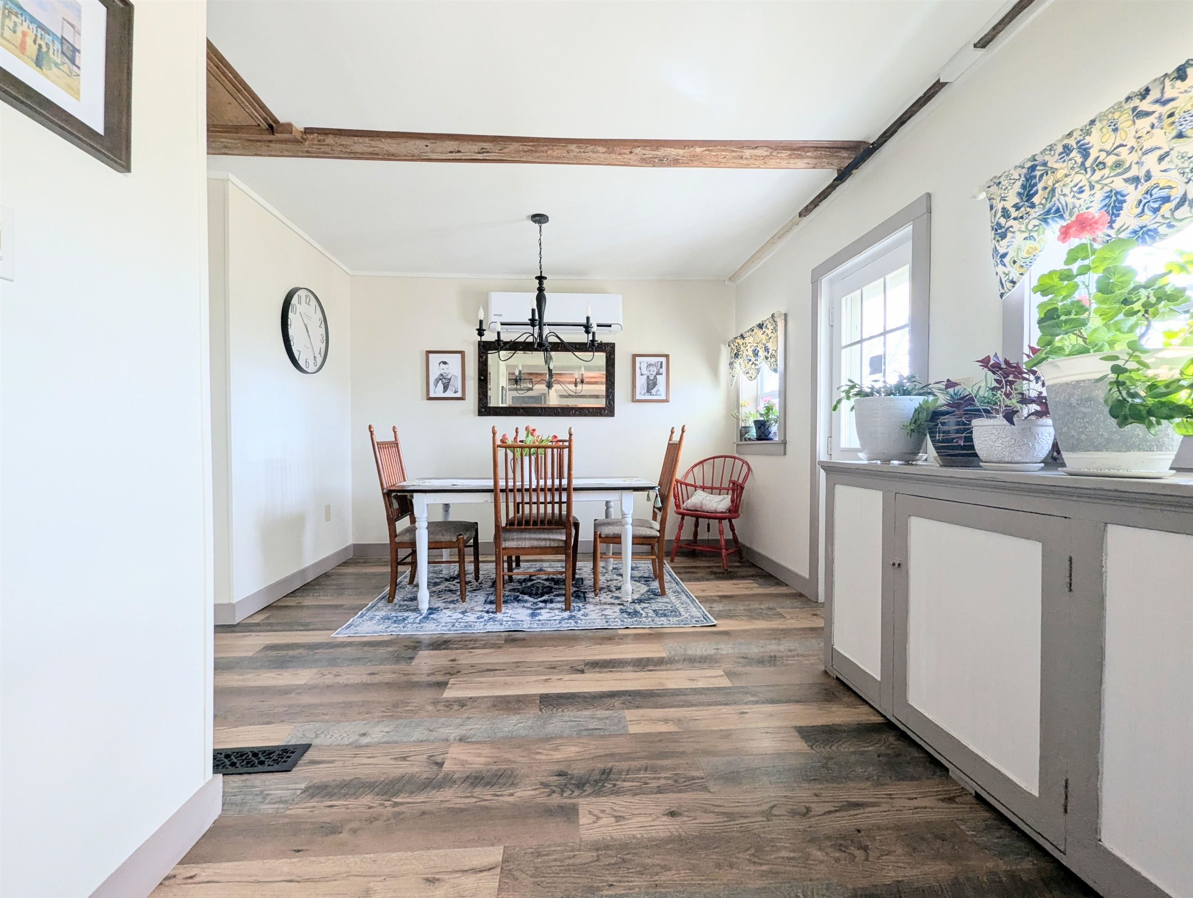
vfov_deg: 90.1
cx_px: 596
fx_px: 449
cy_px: 449
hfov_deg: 106.1
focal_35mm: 13
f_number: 2.2
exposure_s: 1/58.1
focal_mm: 1.95
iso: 49
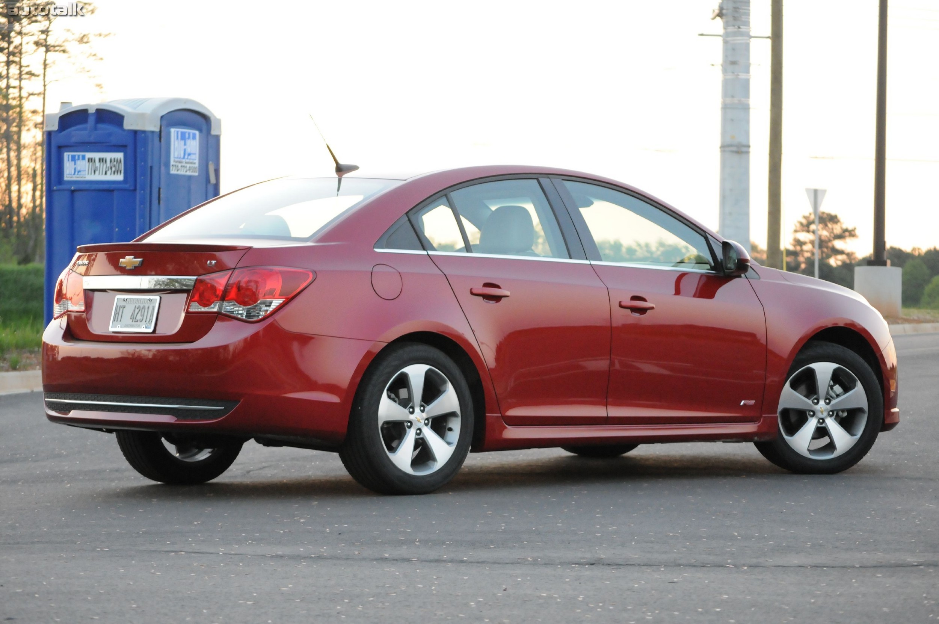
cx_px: 470
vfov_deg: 12.7
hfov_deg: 18.9
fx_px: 2814
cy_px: 312
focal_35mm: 108
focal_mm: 72
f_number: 5
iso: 2000
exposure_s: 1/160
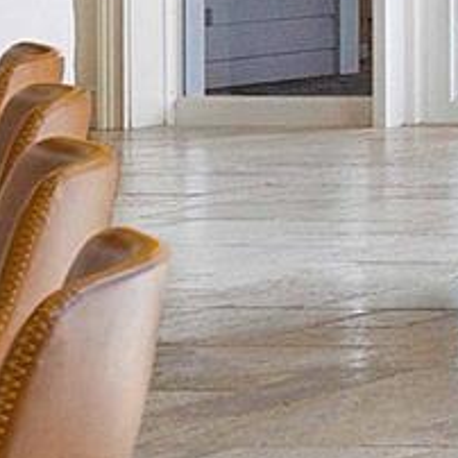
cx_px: 2045
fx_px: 2066
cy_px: -156
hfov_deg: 7.2
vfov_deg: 12.2
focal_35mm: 138
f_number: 8
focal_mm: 16
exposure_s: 1/500
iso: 160
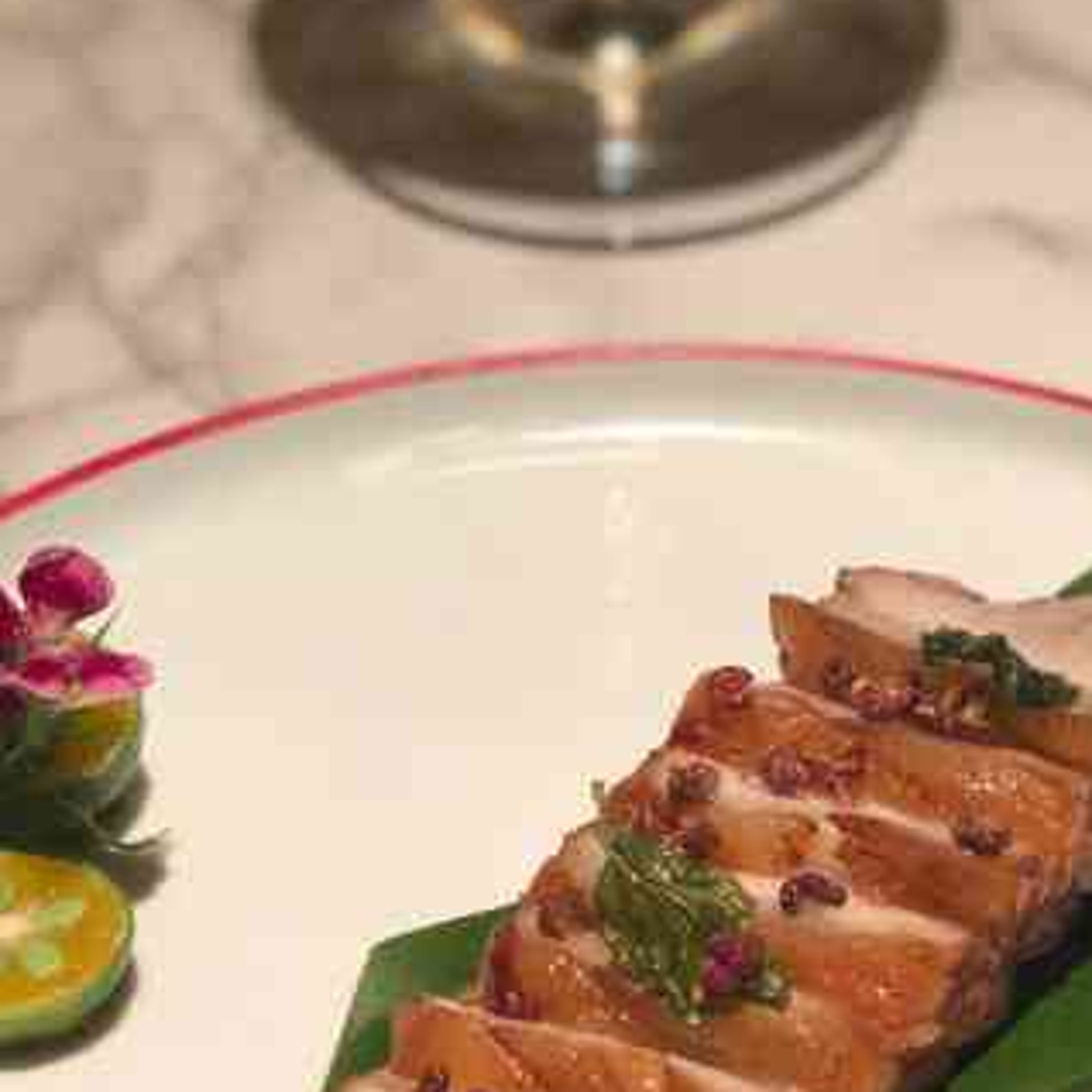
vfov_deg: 12.9
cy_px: 644
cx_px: 625
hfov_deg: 12.9
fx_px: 4818
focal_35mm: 135
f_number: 2.4
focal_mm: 6
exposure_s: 1/50
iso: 100
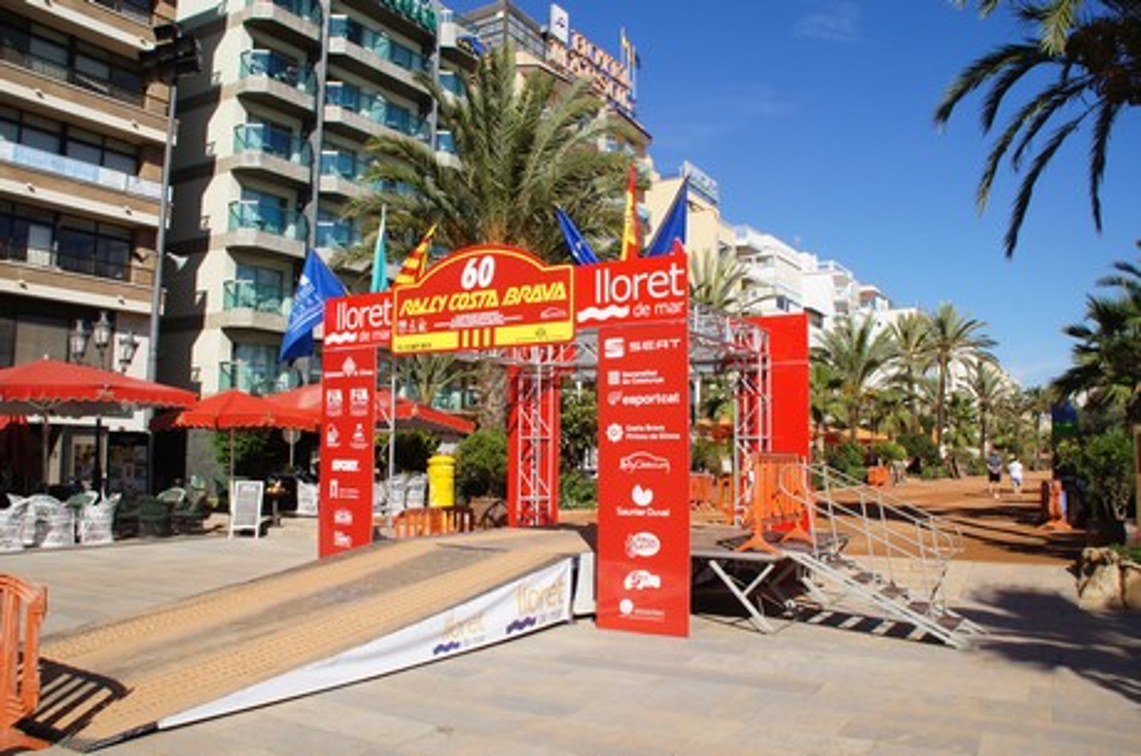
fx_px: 854
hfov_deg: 67.5
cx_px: 570
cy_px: 378
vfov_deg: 47.8
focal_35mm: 27
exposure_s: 1/160
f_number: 11
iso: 100
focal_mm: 18
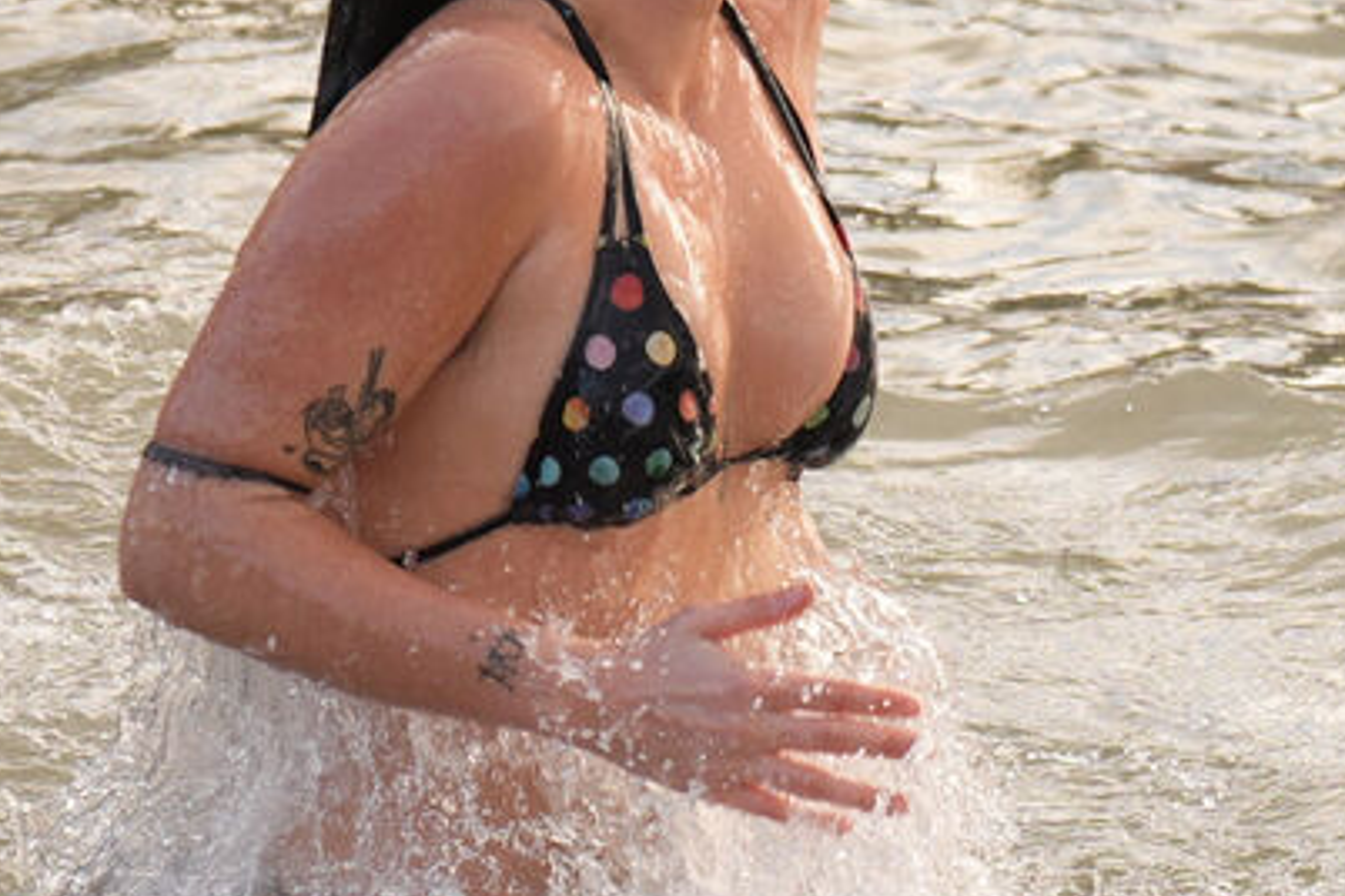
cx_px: 830
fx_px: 12777
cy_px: 393
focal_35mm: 342
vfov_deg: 4.0
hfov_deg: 6.0
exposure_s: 1/800
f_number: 2.8
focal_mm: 115
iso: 250
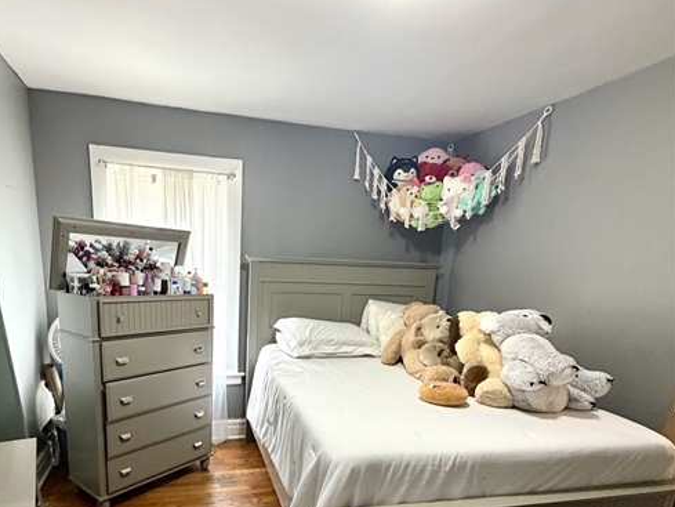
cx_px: 282
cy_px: 362
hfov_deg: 75.8
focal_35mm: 22
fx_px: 429
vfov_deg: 58.8
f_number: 2.2
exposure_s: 1/60
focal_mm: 2.22
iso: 400
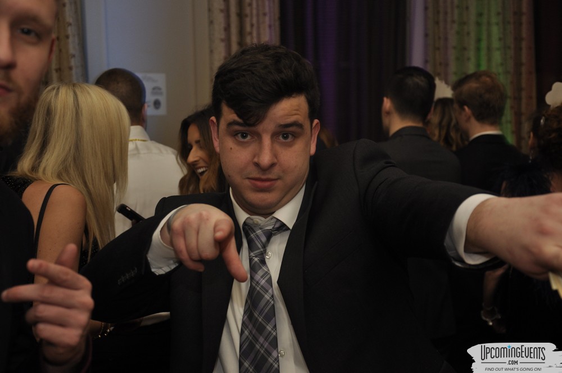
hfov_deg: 29.9
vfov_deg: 20.1
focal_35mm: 68
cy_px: 186
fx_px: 1052
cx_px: 281
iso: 400
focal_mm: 45
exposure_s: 1/60
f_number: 4.8
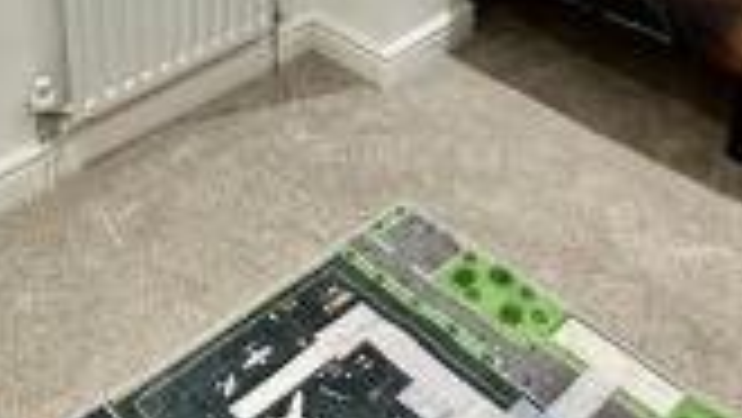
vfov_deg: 20.2
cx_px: 290
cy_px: -142
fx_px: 1063
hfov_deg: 38.3
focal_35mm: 54
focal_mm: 2.22
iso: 160
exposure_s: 1/100
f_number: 2.2
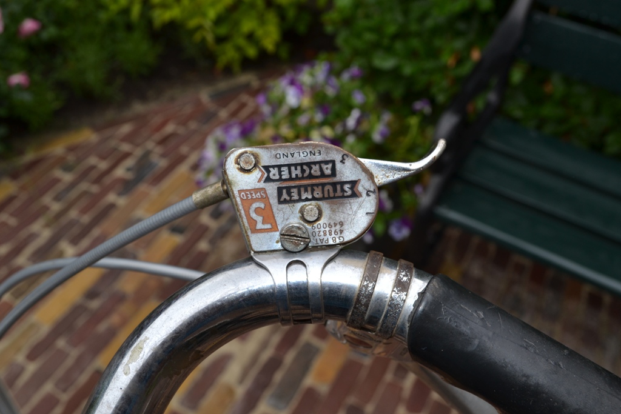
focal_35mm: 36
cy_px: 207
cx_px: 310
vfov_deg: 36.9
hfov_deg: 53.1
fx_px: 621
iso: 100
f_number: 8
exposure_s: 1/60
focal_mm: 24
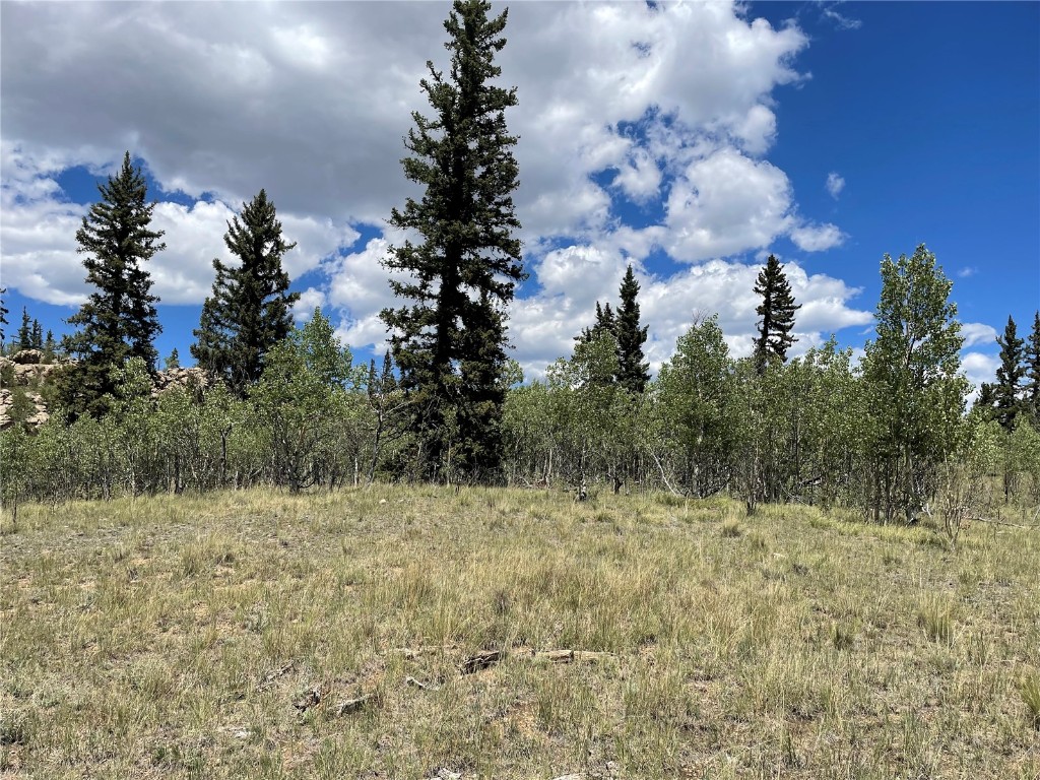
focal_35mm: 26
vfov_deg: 53.1
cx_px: 520
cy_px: 390
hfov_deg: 67.3
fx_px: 781
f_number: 1.6
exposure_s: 1/4831
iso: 32
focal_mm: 4.2
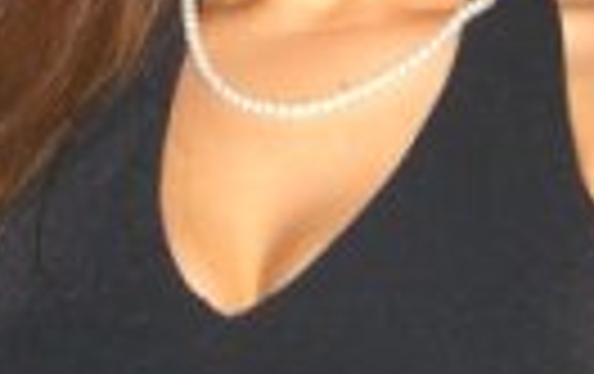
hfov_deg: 11.4
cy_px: -207
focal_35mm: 183
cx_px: 454
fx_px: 2968
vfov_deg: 7.1
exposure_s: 1/60
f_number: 2.8
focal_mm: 7.9
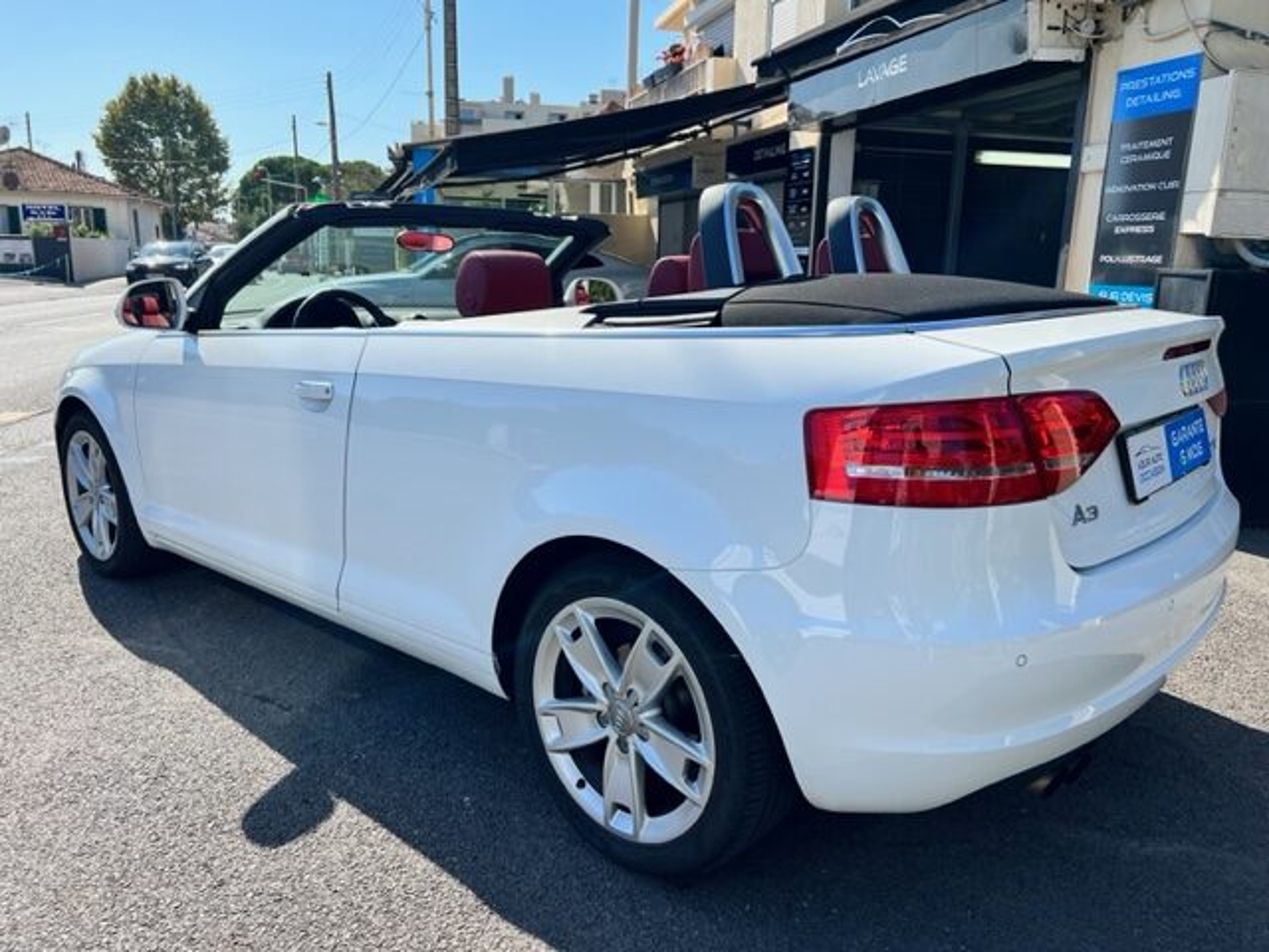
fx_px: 953
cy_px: 476
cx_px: 634
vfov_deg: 53.1
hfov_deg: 67.3
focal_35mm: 26
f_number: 1.5
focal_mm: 5.7
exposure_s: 1/3077
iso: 50
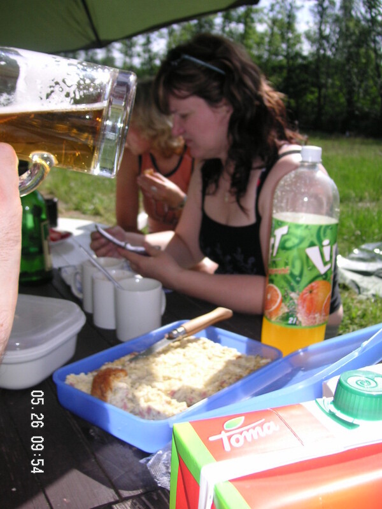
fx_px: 544
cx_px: 191
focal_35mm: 37
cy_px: 254
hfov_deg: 38.7
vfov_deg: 50.1
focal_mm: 6.1
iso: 50
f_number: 2.8
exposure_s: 1/750
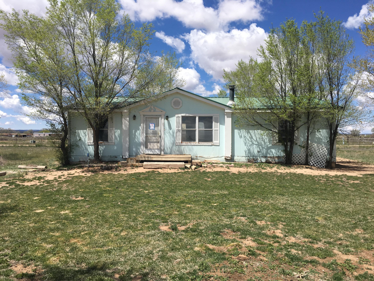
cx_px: 187
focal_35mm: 29
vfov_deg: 48.2
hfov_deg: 61.7
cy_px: 140
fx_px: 313
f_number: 2.2
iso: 25
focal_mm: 4.15
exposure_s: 1/2481
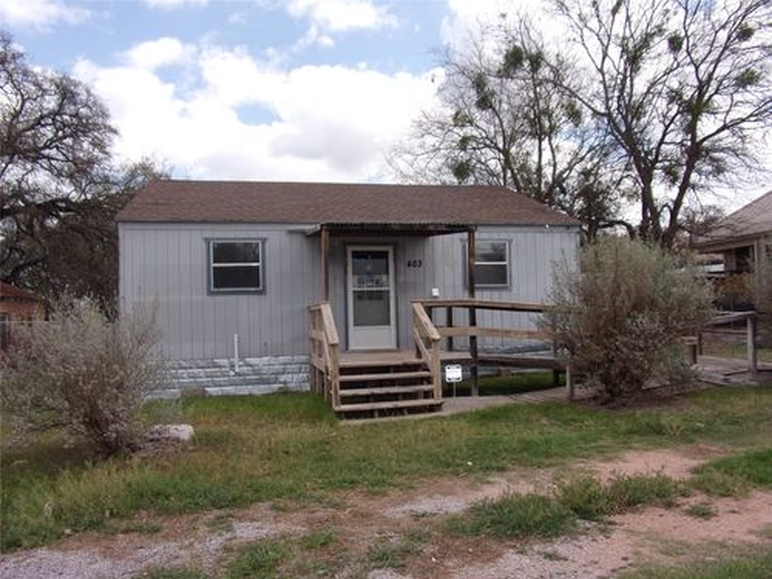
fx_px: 535
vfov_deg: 56.8
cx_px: 386
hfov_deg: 71.6
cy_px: 290
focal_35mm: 24
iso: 80
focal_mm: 4.3
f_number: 3.3
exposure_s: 1/800
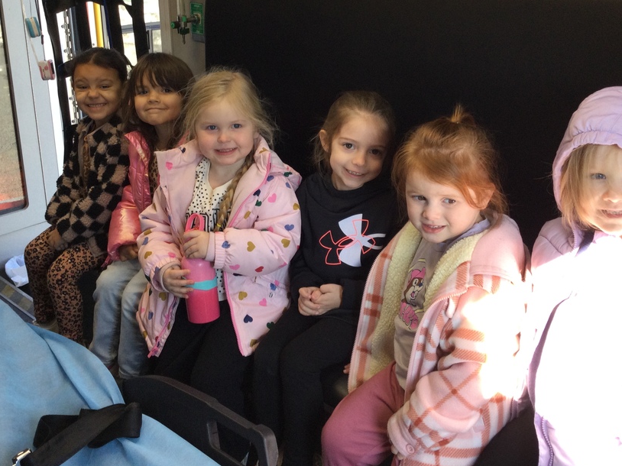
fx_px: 701
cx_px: 303
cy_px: 183
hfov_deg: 47.9
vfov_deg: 36.6
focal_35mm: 39
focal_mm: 3.3
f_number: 2.4
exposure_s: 1/120
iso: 50
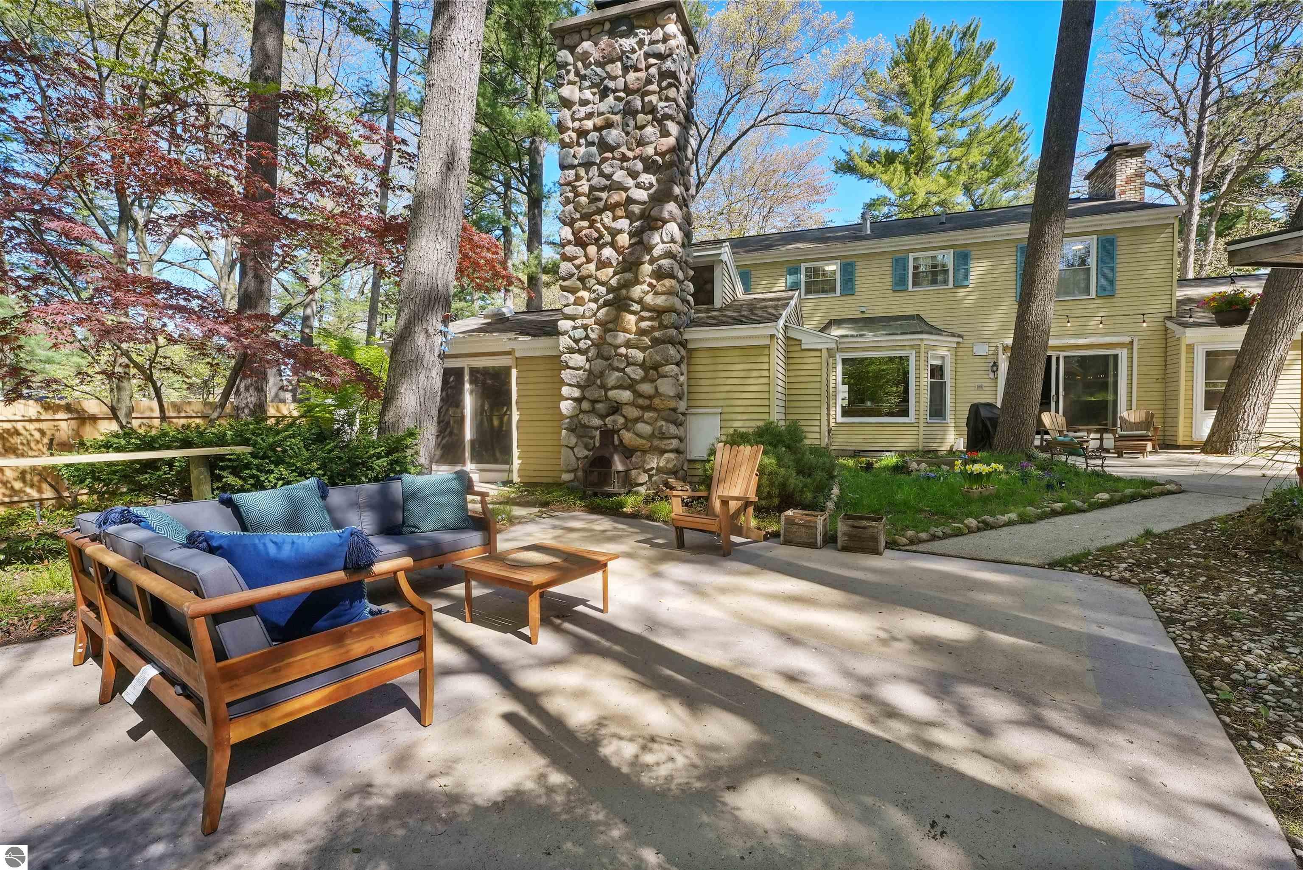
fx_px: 547
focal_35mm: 15
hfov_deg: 100.0
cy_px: 435
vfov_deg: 77.0
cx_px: 652
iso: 640
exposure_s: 1/50
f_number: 14
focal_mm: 15.1
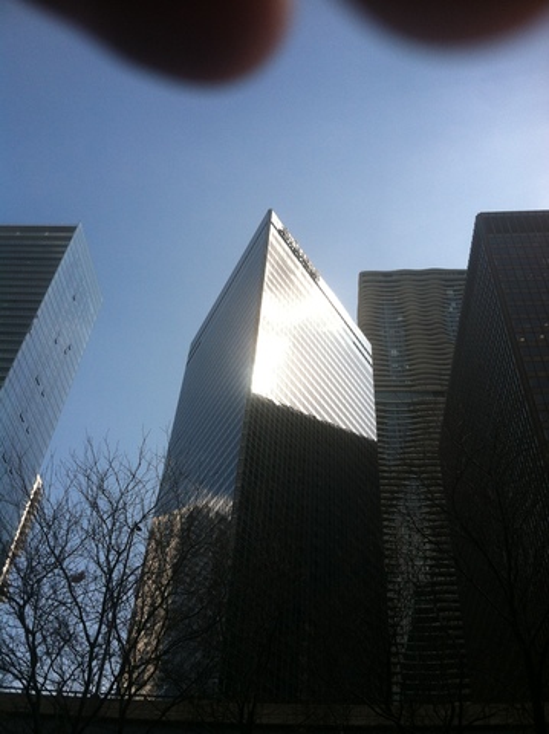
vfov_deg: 52.7
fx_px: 741
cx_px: 274
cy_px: 367
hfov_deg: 40.6
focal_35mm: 35
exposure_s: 1/1034
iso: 80
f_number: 2.8
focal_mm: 3.85
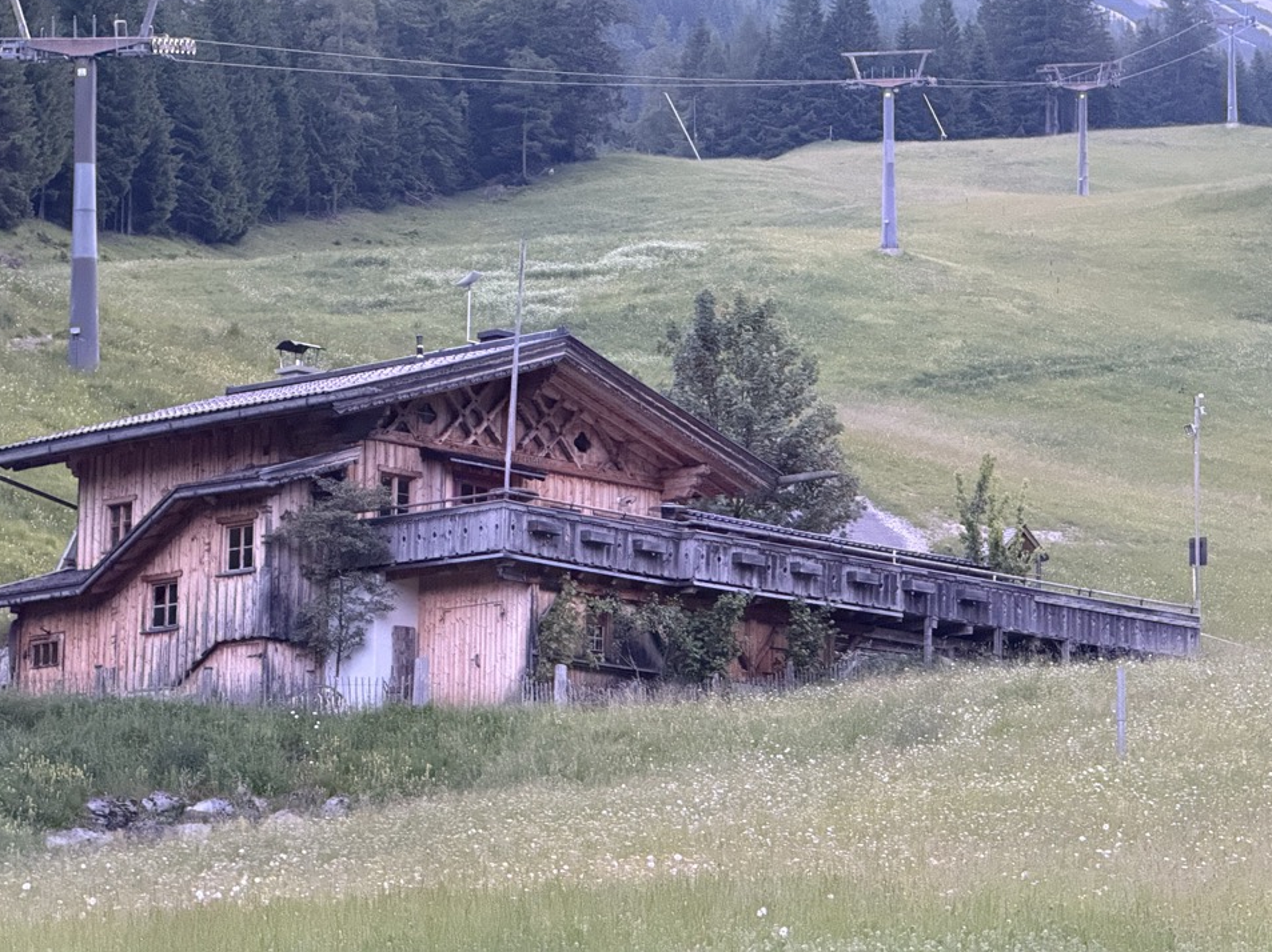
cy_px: 441
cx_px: 597
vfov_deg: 11.5
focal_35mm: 129
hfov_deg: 15.3
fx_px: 4738
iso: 2000
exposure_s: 1/60
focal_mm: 15.66
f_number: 2.8
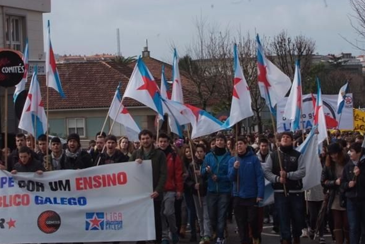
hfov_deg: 17.6
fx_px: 1177
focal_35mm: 116
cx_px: 180
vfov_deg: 11.8
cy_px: 130
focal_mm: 70
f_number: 13
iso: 640
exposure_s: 1/250
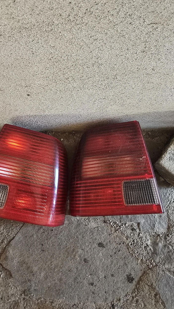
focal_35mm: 15
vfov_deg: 102.9
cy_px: 162
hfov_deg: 70.0
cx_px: 73
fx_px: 123
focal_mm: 2.2
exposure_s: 1/50.3
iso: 200
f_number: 2.2
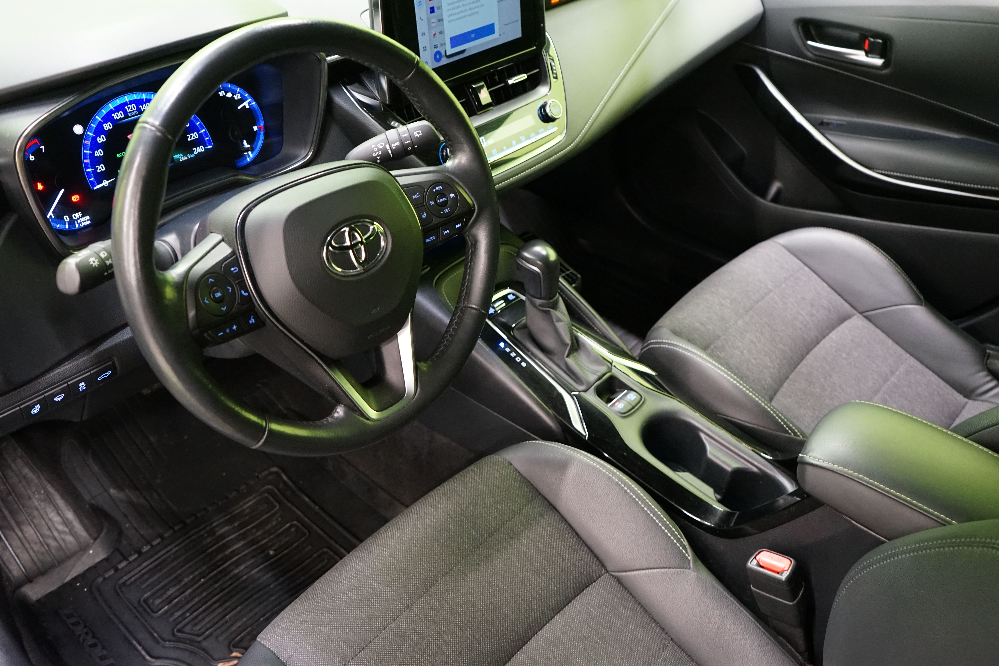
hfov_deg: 63.7
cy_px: 333
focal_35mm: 29
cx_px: 500
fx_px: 805
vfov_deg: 45.0
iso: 4000
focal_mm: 29
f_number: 5
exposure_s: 1/15
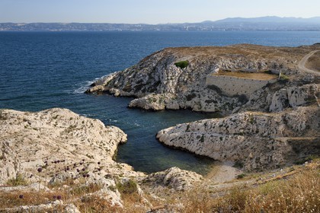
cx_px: 160
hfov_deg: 58.7
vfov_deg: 41.1
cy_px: 106
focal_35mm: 32
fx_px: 284
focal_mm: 32
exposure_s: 1/250
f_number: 13
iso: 200
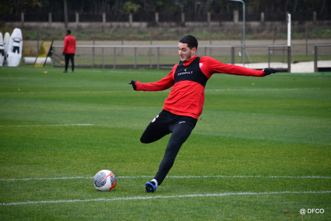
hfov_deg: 8.6
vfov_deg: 5.7
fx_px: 2207
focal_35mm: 240
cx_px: 166
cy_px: 110
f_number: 5
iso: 640
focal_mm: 160
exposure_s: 1/1000
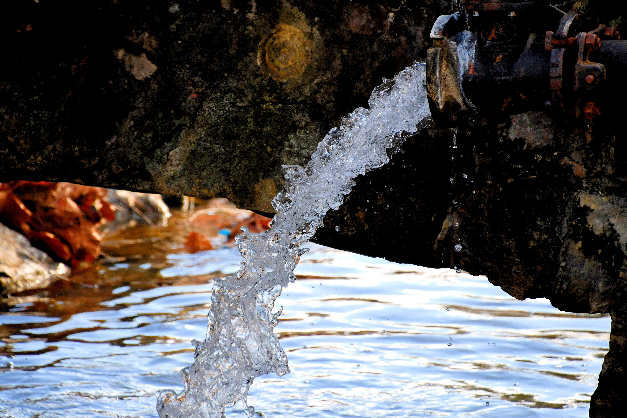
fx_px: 5225
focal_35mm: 300
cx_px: 314
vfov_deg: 4.6
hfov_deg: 6.9
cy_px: 209
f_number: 6.3
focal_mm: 200
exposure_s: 1/1600
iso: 1000
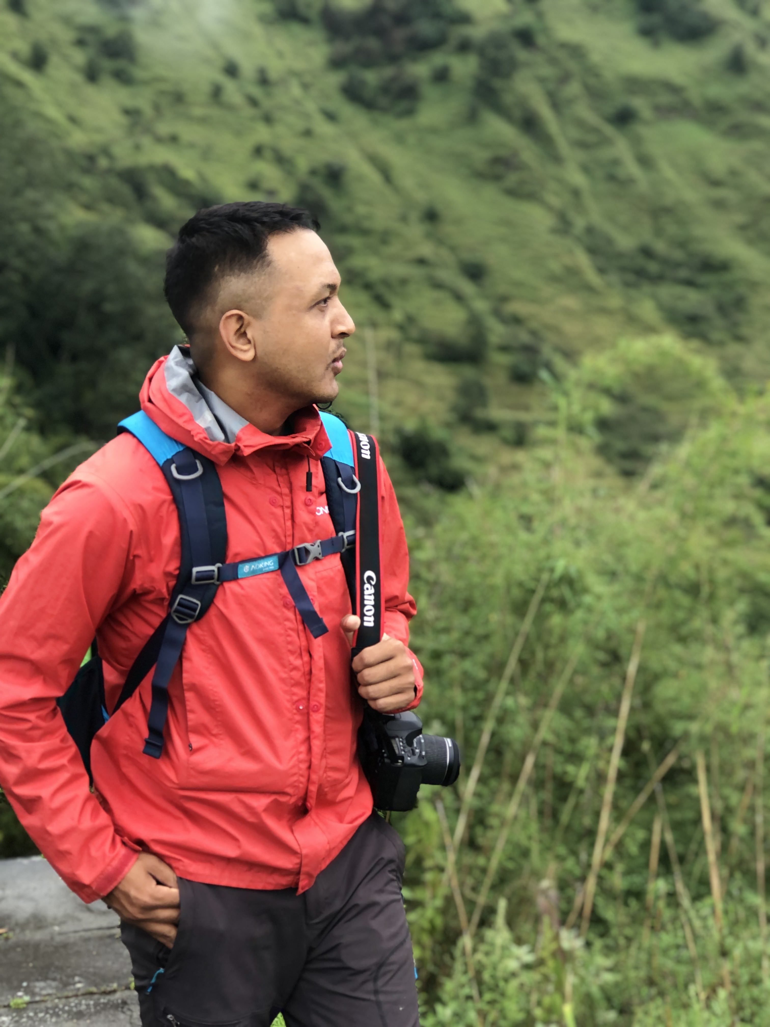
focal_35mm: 57
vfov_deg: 33.8
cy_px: 514
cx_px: 385
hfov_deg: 25.7
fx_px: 1691
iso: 25
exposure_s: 1/60
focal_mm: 6.6
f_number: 2.8
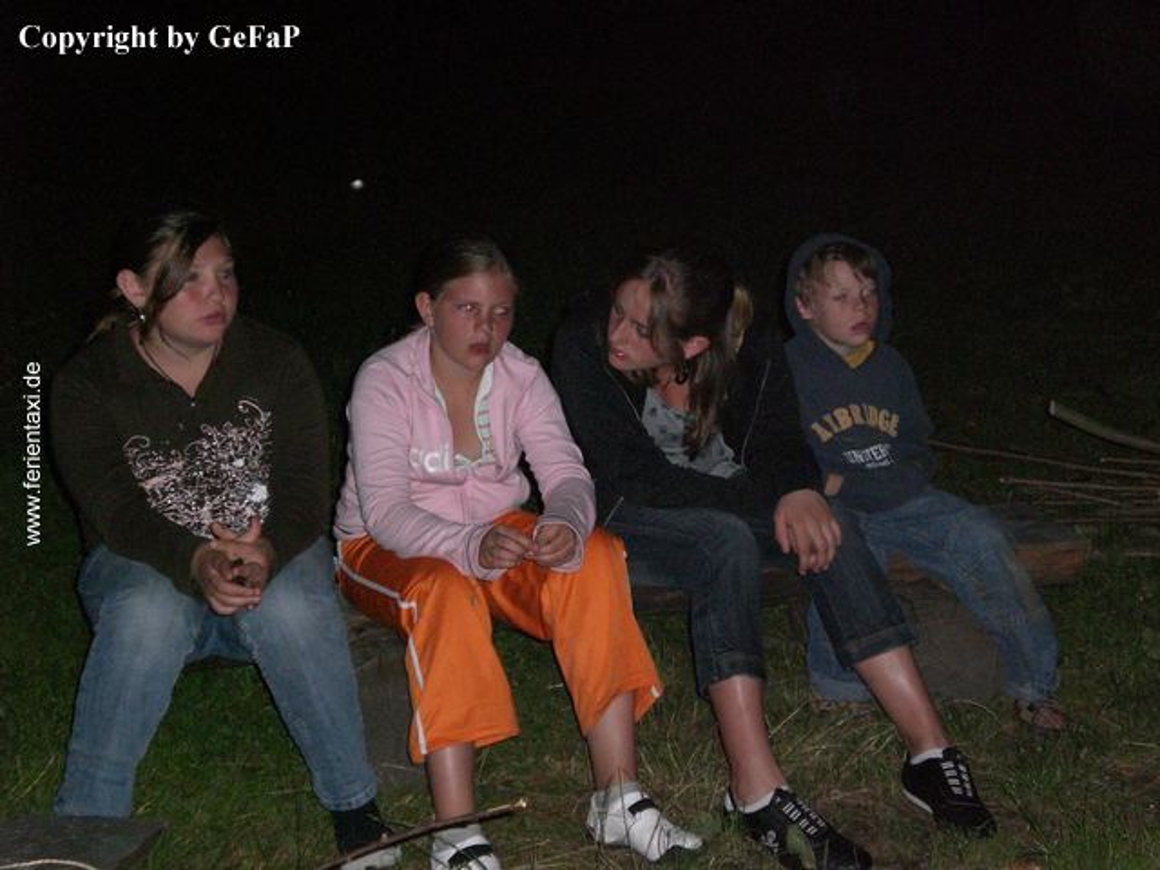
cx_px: 580
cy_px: 435
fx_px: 2513
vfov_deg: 19.6
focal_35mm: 75
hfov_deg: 26.0
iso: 200
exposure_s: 1/60
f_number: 4.5
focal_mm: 12.47
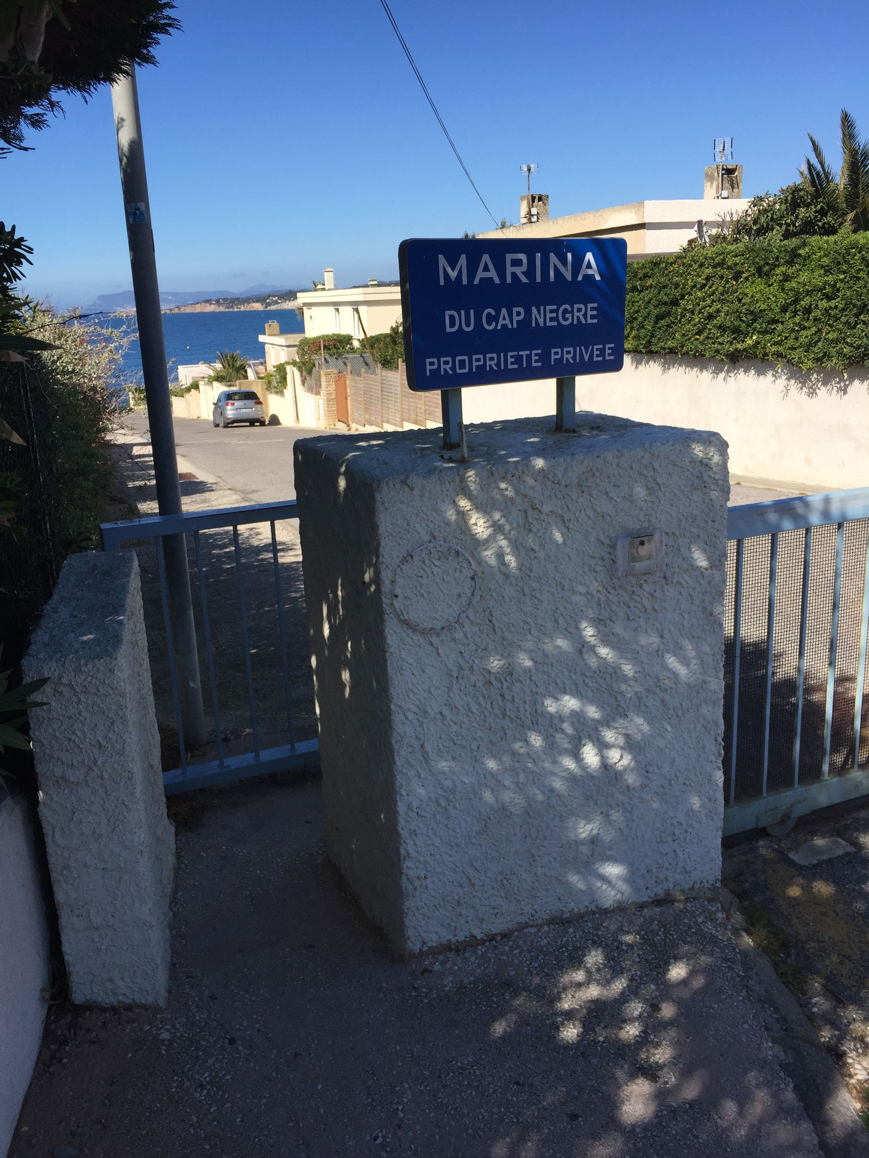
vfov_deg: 61.7
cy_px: 579
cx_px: 434
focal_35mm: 29
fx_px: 971
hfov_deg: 48.2
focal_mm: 4.15
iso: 32
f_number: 2.2
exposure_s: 1/2198
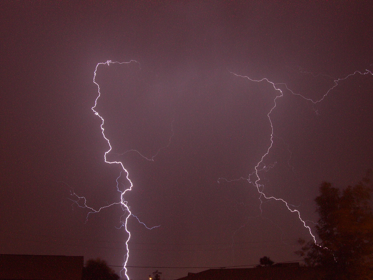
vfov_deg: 37.7
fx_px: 409
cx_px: 186
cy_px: 140
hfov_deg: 49.0
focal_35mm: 38
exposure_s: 8
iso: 100
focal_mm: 8
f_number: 7.6
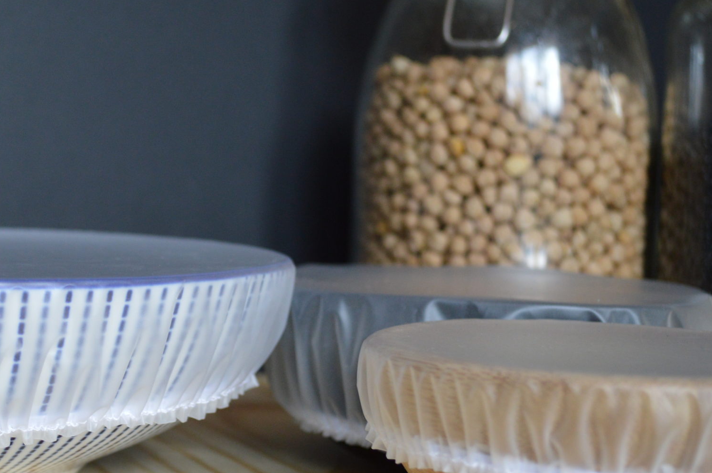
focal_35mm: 85
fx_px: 1679
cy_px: 249
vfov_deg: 16.0
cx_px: 177
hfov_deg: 23.7
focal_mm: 34
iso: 800
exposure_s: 1/100
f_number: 5
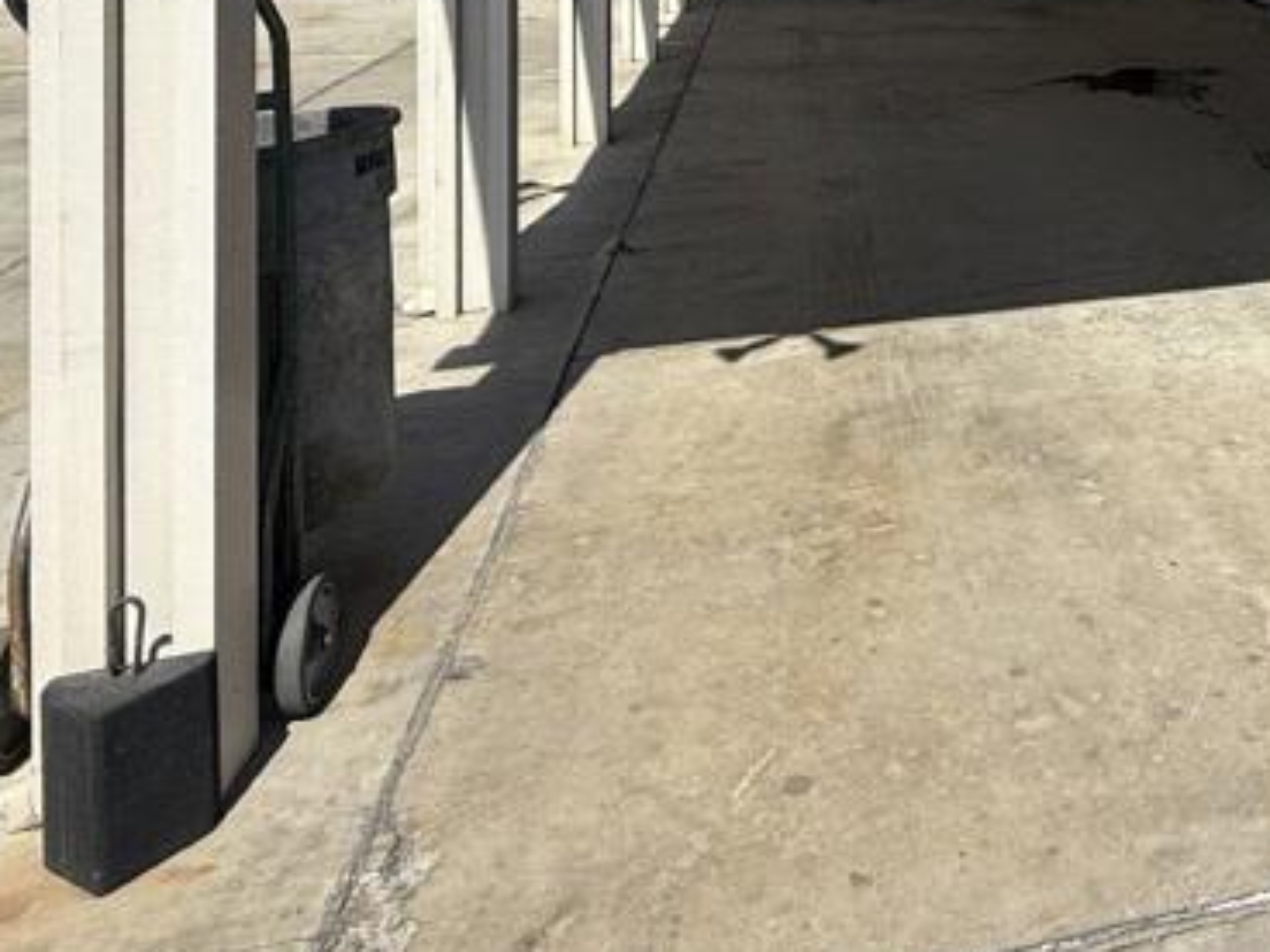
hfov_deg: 41.7
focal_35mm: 39
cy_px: -162
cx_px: 1263
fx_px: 1431
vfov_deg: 31.5
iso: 50
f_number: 2.2
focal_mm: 2.22
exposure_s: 1/1572
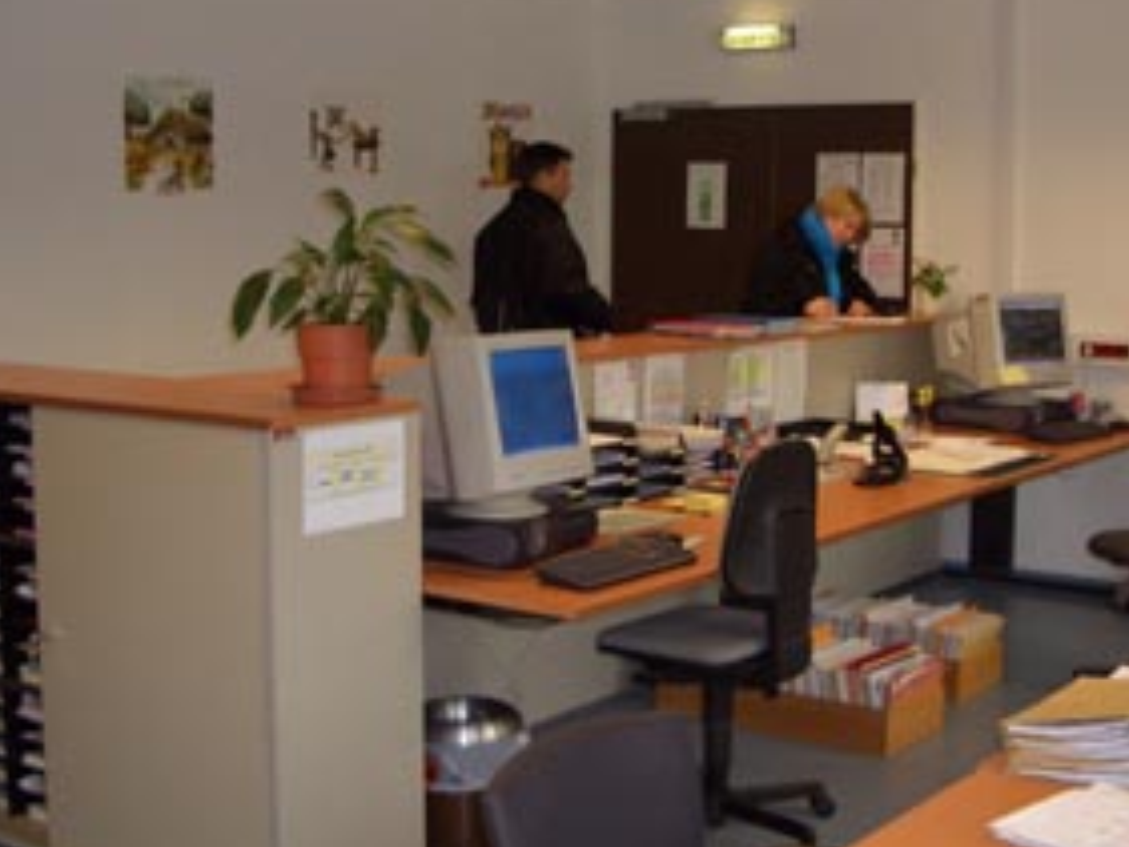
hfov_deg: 36.0
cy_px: 355
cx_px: 705
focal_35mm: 53
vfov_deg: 27.5
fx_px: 1729
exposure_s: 1/60
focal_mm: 5.8
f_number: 2.6
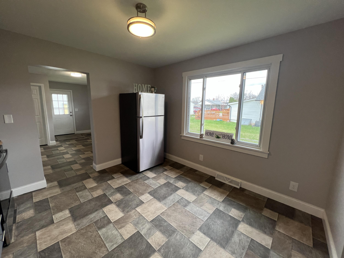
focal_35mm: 13
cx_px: 172
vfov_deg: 89.9
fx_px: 129
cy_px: 129
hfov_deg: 106.2
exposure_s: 1/120
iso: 80
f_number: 1.8
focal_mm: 1.57
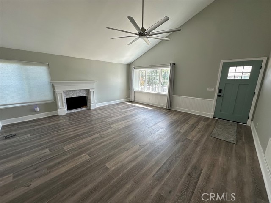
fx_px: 110
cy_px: 102
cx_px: 136
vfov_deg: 85.7
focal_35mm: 14
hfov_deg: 102.1
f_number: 2.2
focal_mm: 2.22
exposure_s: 1/120
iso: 50
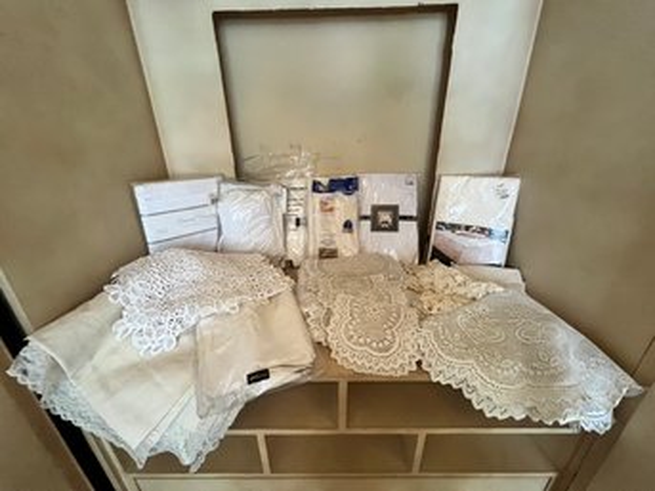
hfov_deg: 106.2
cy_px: 246
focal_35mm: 13
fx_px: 246
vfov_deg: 89.9
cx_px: 328
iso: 640
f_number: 1.8
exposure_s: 1/60
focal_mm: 1.57
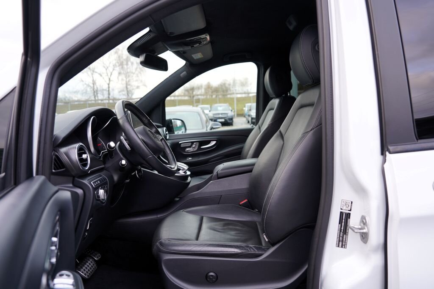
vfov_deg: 53.1
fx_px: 289
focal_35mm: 24
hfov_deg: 73.7
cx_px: 217
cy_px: 144
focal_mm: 24
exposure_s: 1/40
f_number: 3.2
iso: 100
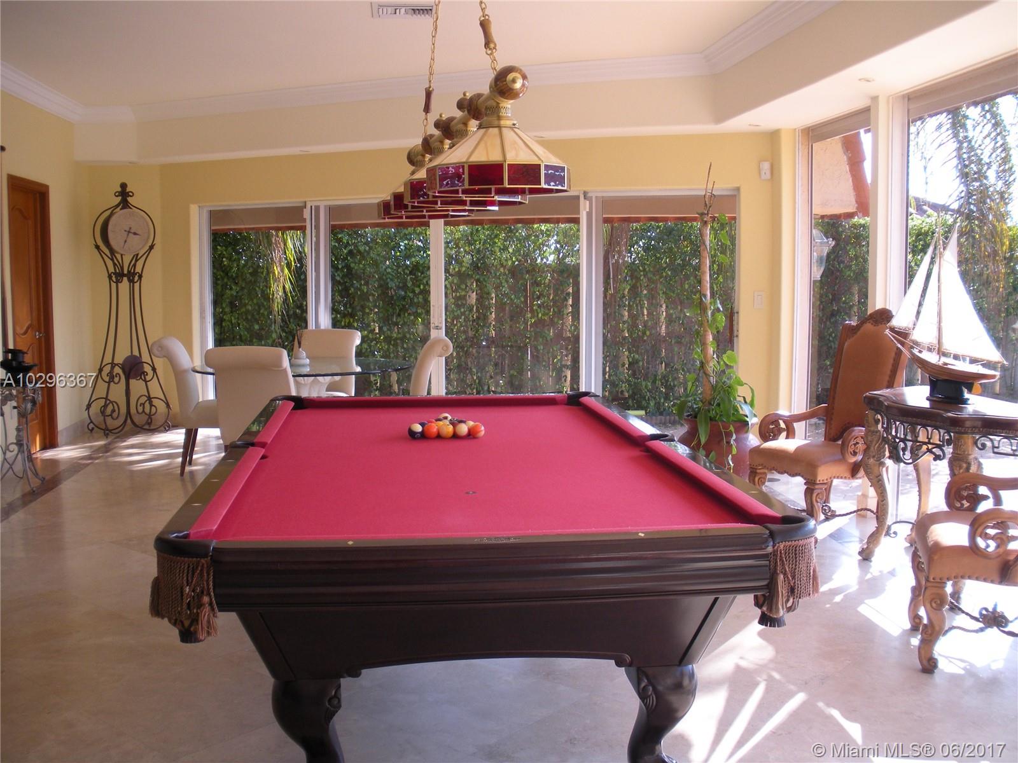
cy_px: 382
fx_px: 1059
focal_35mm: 36
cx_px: 509
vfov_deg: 39.7
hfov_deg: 51.4
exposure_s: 1/55.4
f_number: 3.5
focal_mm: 6.3
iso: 83
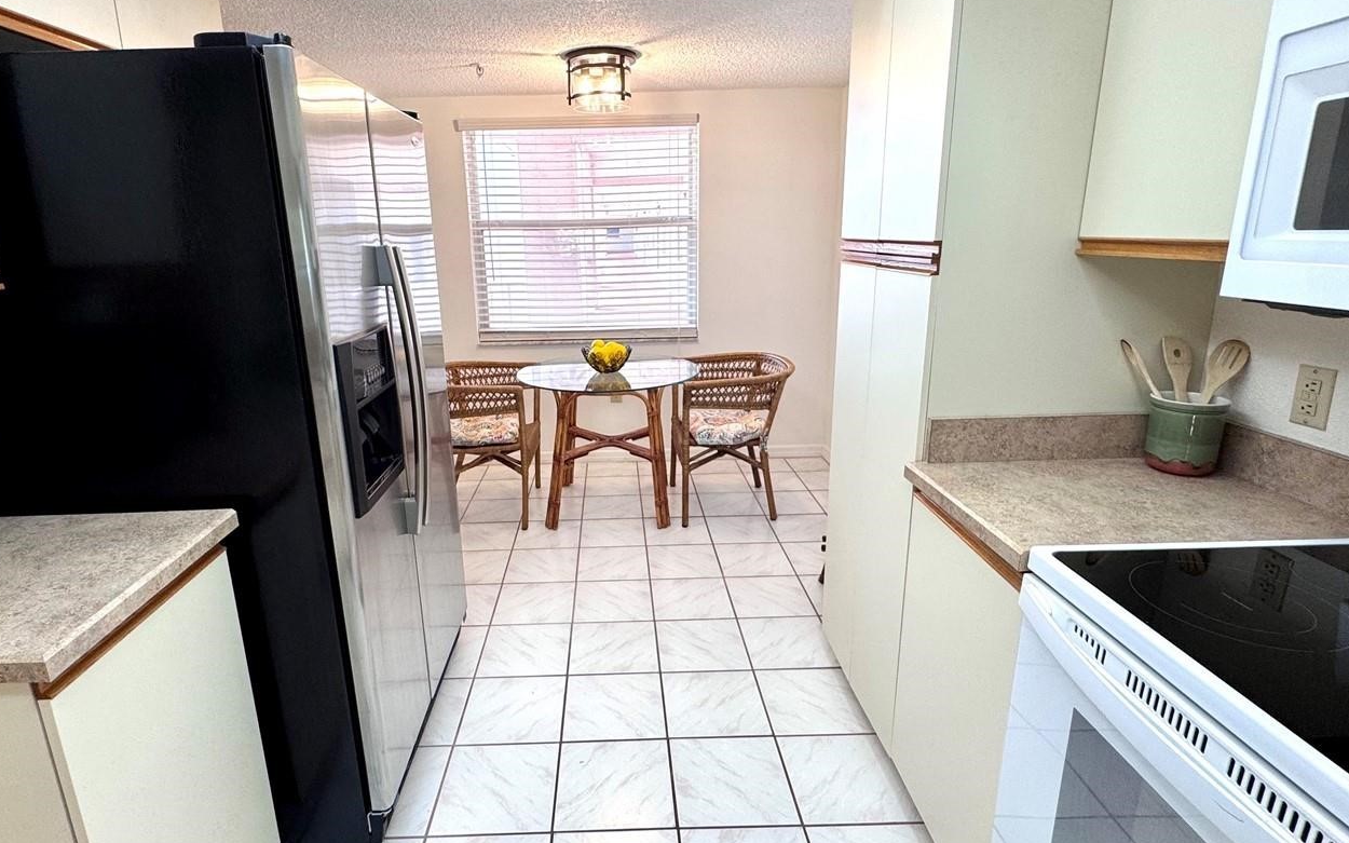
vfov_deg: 62.2
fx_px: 698
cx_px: 623
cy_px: 407
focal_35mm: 19
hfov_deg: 87.8
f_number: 2.2
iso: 100
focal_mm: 2.22
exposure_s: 1/120
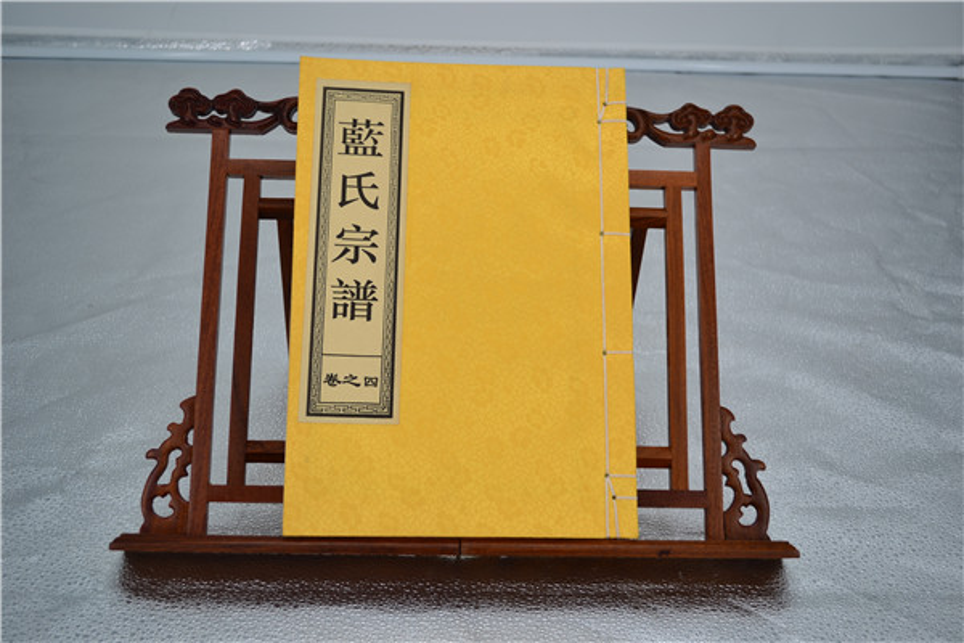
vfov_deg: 31.9
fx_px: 1125
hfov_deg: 46.4
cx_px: 482
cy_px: 322
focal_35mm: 42
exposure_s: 1/80
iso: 100
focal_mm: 28
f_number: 4.5
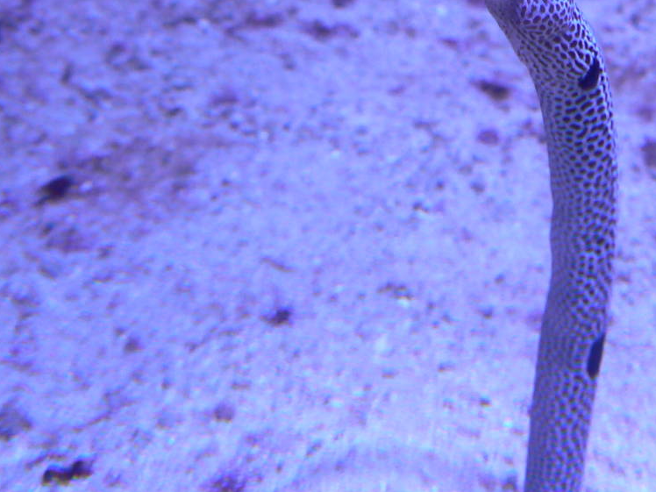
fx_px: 1459
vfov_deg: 19.0
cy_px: 139
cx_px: 541
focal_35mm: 77
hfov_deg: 24.8
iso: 100
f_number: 2.8
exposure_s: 1/20
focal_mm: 6
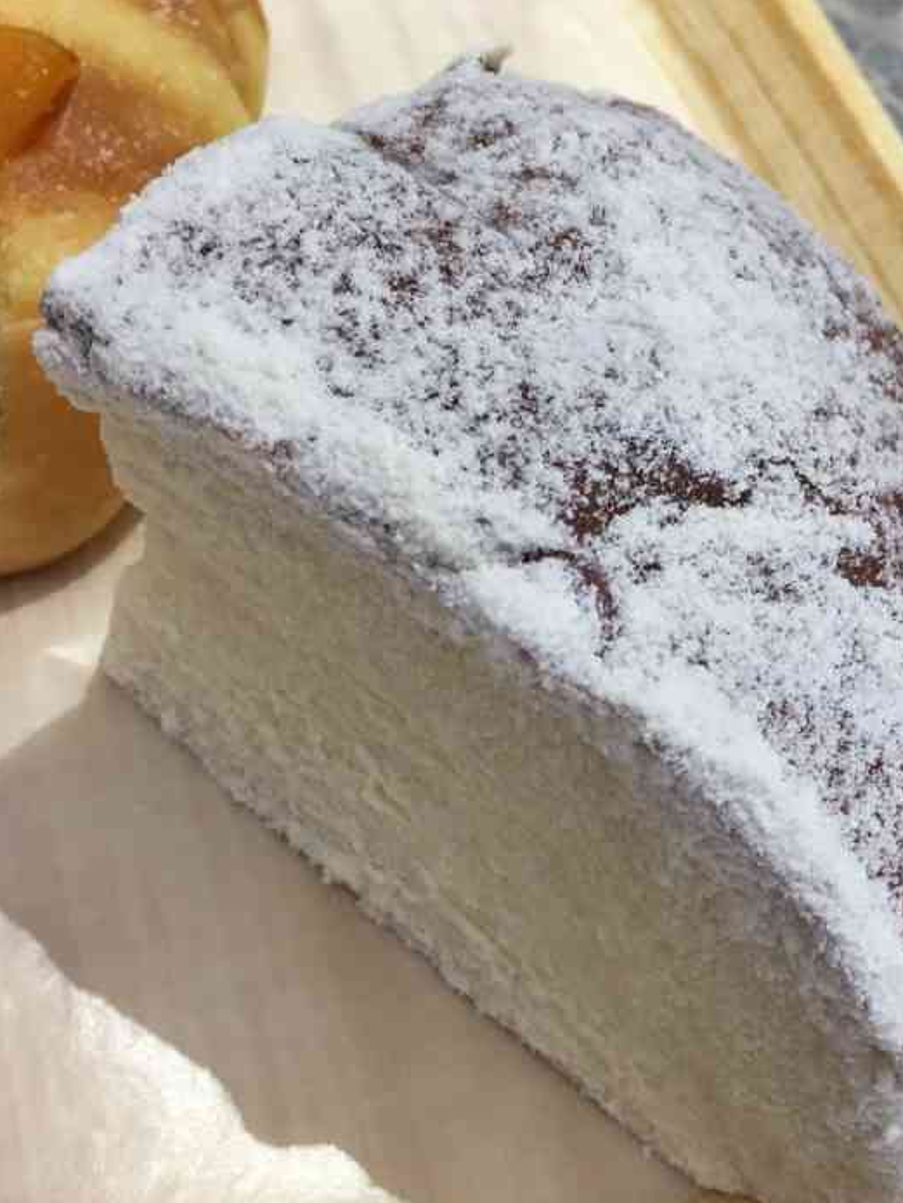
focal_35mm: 39
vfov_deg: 47.3
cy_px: 777
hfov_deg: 36.8
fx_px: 1356
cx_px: 490
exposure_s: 1/33
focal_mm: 4.15
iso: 40
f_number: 2.2
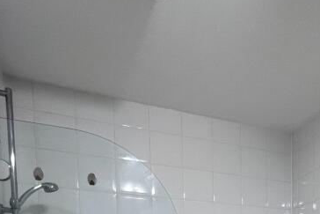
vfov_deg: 26.4
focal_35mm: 38
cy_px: 314
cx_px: 277
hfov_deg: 46.6
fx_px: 338
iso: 125
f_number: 1.8
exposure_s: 1/100
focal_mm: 1.57
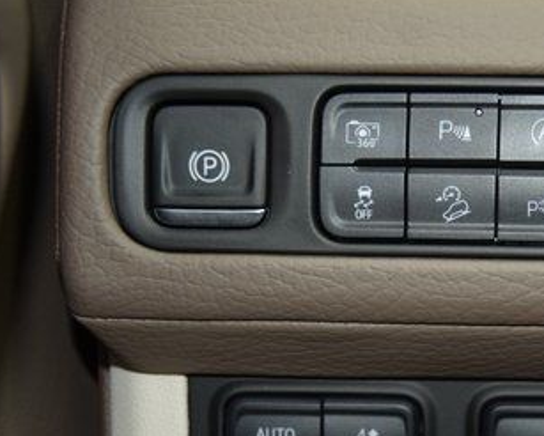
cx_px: 542
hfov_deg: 20.4
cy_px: 368
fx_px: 1466
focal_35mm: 91
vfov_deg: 16.7
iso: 500
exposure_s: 1/30
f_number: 4
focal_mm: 31
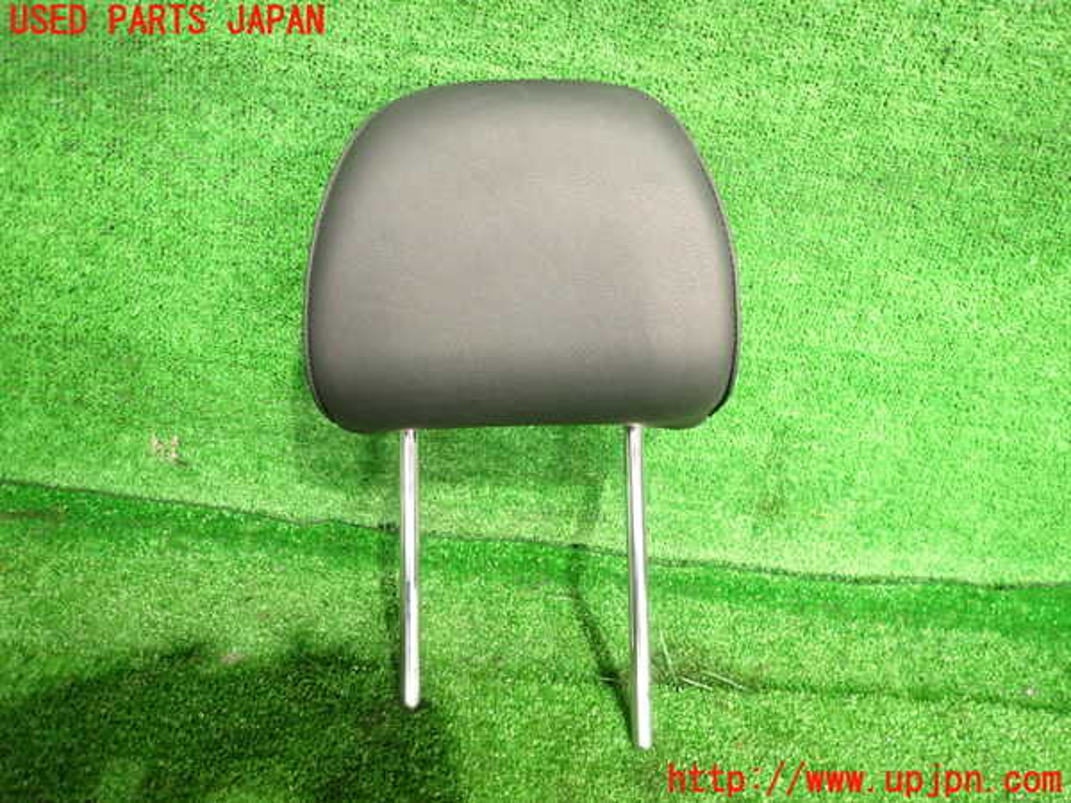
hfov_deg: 69.4
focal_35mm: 25
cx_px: 536
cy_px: 402
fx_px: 773
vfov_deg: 54.9
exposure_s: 1/30
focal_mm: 4.5
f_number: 2
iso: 640
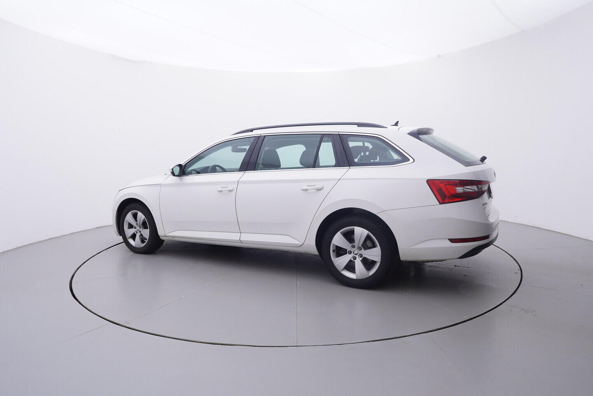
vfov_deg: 56.2
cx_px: 296
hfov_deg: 77.3
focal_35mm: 22
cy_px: 198
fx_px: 371
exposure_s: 1/80
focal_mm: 15
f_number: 5
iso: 200
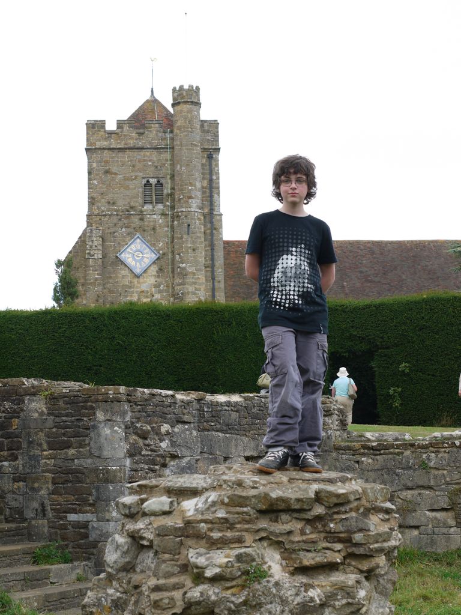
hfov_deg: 21.0
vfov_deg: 27.8
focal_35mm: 70
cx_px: 230
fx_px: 1243
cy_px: 308
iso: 100
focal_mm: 35
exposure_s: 1/100
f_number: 6.3
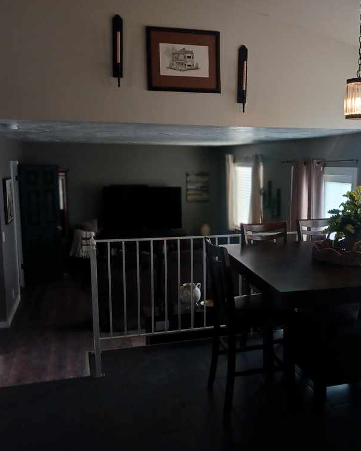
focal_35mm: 36
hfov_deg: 40.7
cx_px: 239
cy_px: 230
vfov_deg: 50.3
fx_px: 481
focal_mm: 4
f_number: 1.8
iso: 100
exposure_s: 1/60
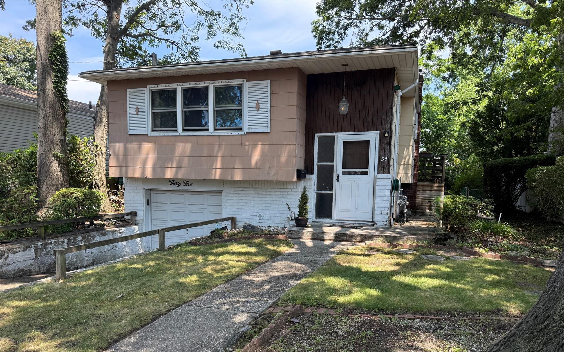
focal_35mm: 26
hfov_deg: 70.4
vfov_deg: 47.2
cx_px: 280
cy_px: 216
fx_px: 400
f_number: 1.78
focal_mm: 6.76
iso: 100
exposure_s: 1/772
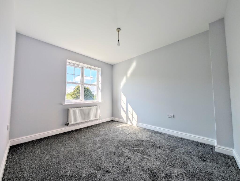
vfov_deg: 94.6
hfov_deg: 110.5
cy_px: 90
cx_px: 120
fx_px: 83
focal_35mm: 12
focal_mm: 2.02
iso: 53
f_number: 1.7
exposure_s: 1/1361
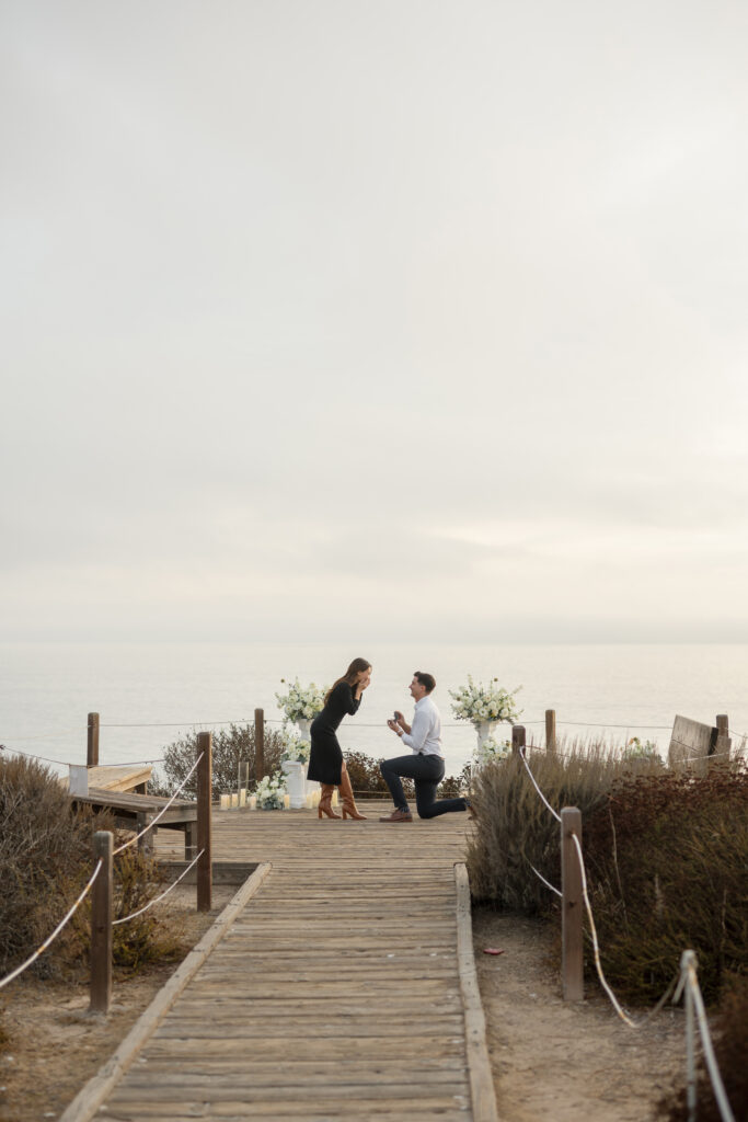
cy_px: 561
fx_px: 1558
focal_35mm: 50
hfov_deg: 27.0
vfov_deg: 39.6
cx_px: 374
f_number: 2
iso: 125
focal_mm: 50
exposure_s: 1/640
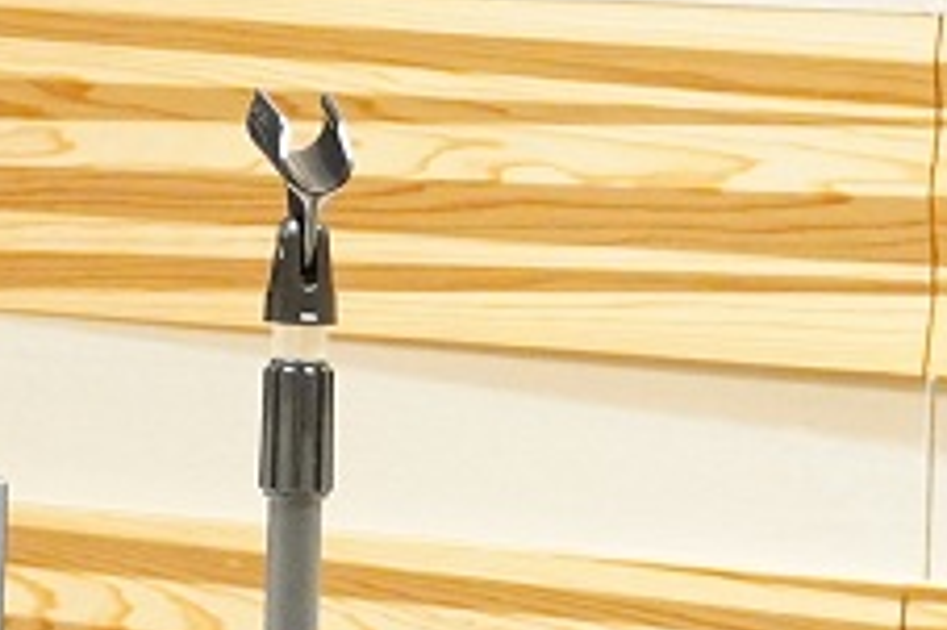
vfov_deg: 3.6
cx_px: -680
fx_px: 9795
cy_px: -843
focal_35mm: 373
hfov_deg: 5.5
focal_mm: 47
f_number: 5
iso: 4000
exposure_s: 1/80
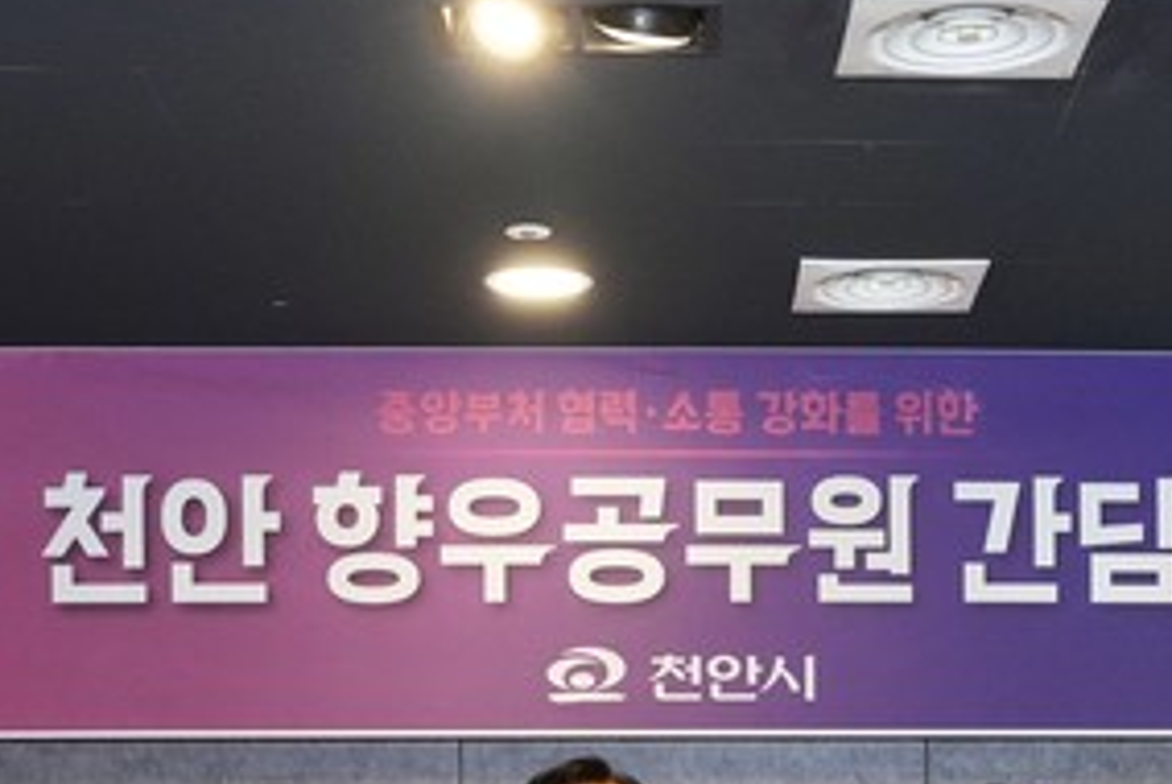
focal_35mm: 81
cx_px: 788
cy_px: 1131
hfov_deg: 24.9
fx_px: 2640
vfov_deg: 15.7
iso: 3200
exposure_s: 1/160
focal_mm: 24
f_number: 4
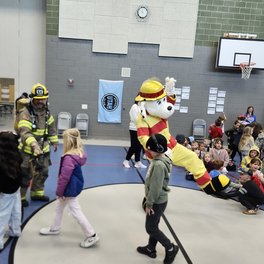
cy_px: 136
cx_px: 106
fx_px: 242
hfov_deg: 56.9
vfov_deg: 57.3
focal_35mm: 28
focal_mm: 5.54
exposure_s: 1/120
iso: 320
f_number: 1.8
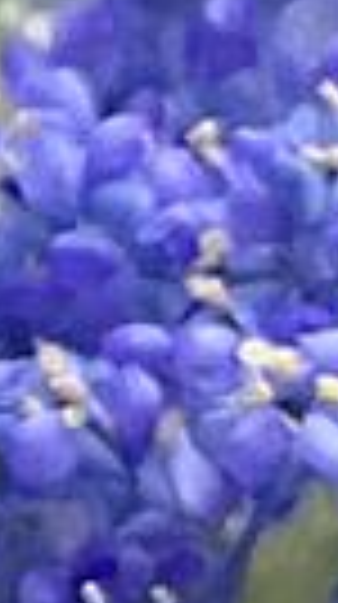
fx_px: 3471
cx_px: -681
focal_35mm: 217
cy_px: 788
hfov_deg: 5.3
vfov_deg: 9.8
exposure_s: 1/122
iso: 25
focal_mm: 4.25
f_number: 1.8
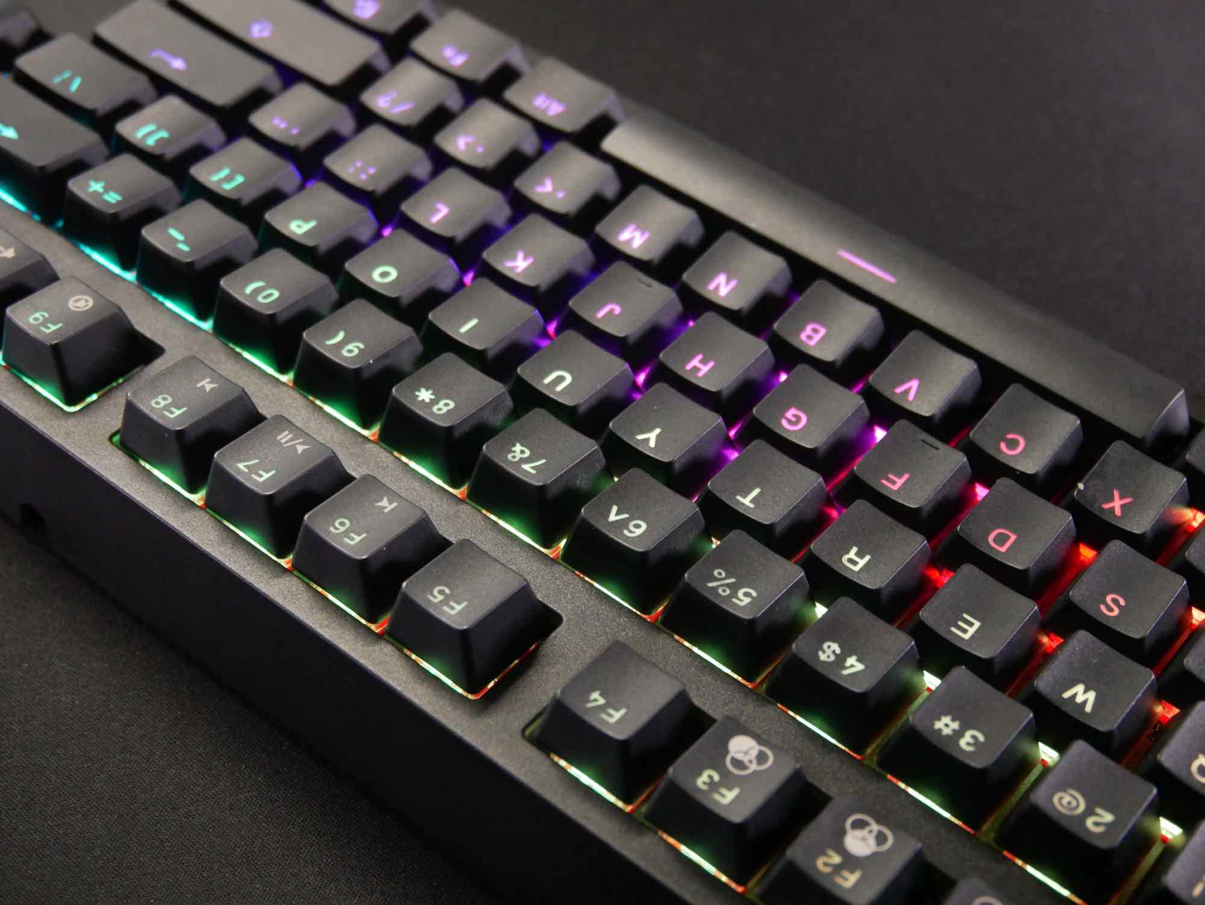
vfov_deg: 26.1
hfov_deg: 34.3
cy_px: 452
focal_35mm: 56
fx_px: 1950
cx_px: 602
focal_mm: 28
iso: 2000
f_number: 5.2
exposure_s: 1/60
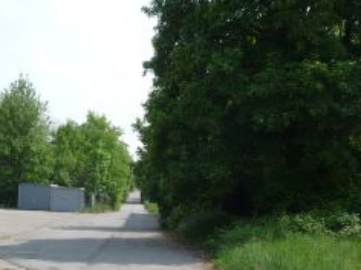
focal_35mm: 65
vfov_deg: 22.0
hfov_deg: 29.4
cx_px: 92
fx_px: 678
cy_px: 253
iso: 100
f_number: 5
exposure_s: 1/400
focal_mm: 5.2
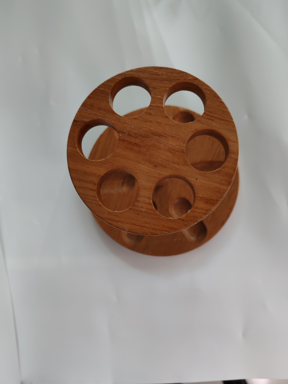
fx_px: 300
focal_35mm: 27
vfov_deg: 65.3
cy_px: 192
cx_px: 144
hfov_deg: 51.4
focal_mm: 6.12
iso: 250
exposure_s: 1/100
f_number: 1.9
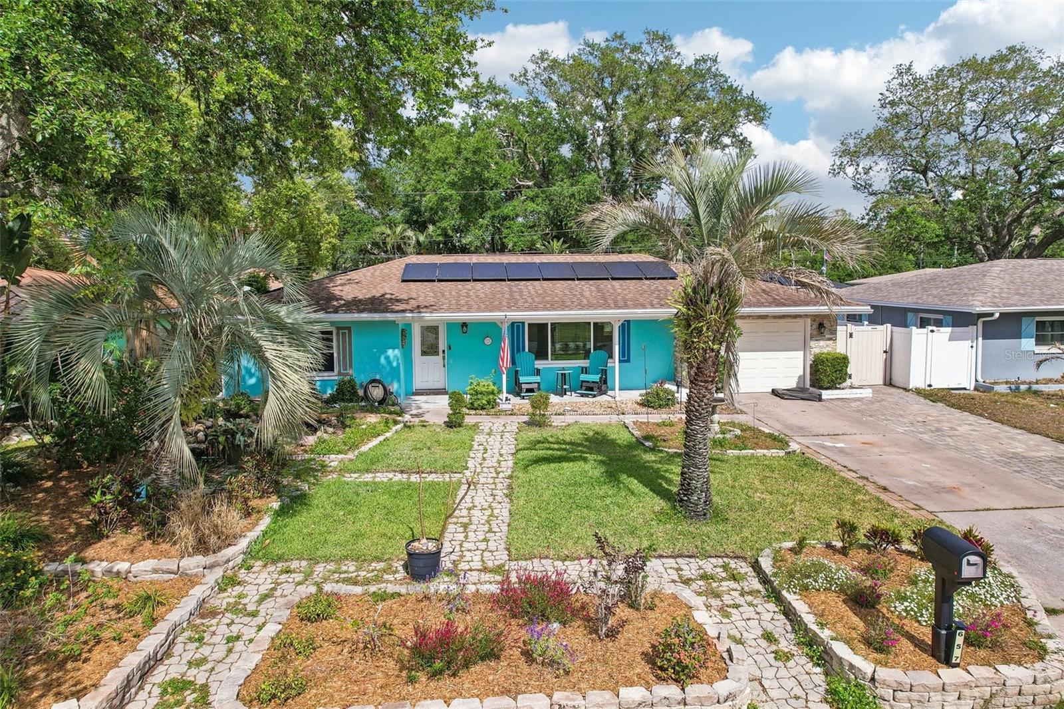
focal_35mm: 22
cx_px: 532
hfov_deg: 78.6
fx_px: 650
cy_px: 354
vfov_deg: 57.2
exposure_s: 1/2000
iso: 100
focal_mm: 8.4
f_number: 2.8
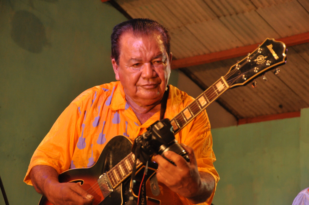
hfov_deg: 21.9
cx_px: 154
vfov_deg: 14.7
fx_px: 797
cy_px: 102
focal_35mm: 93
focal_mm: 62
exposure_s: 1/80
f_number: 5.3
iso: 1000
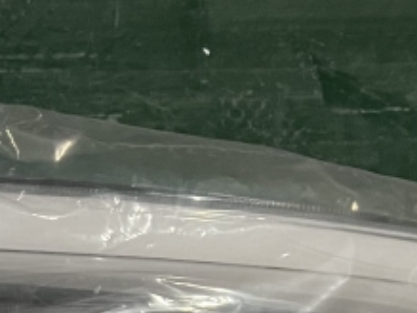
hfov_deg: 16.0
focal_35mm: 118
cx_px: -89
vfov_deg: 12.1
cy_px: 424
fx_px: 1421
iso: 500
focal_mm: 5.7
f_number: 1.5
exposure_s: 1/50
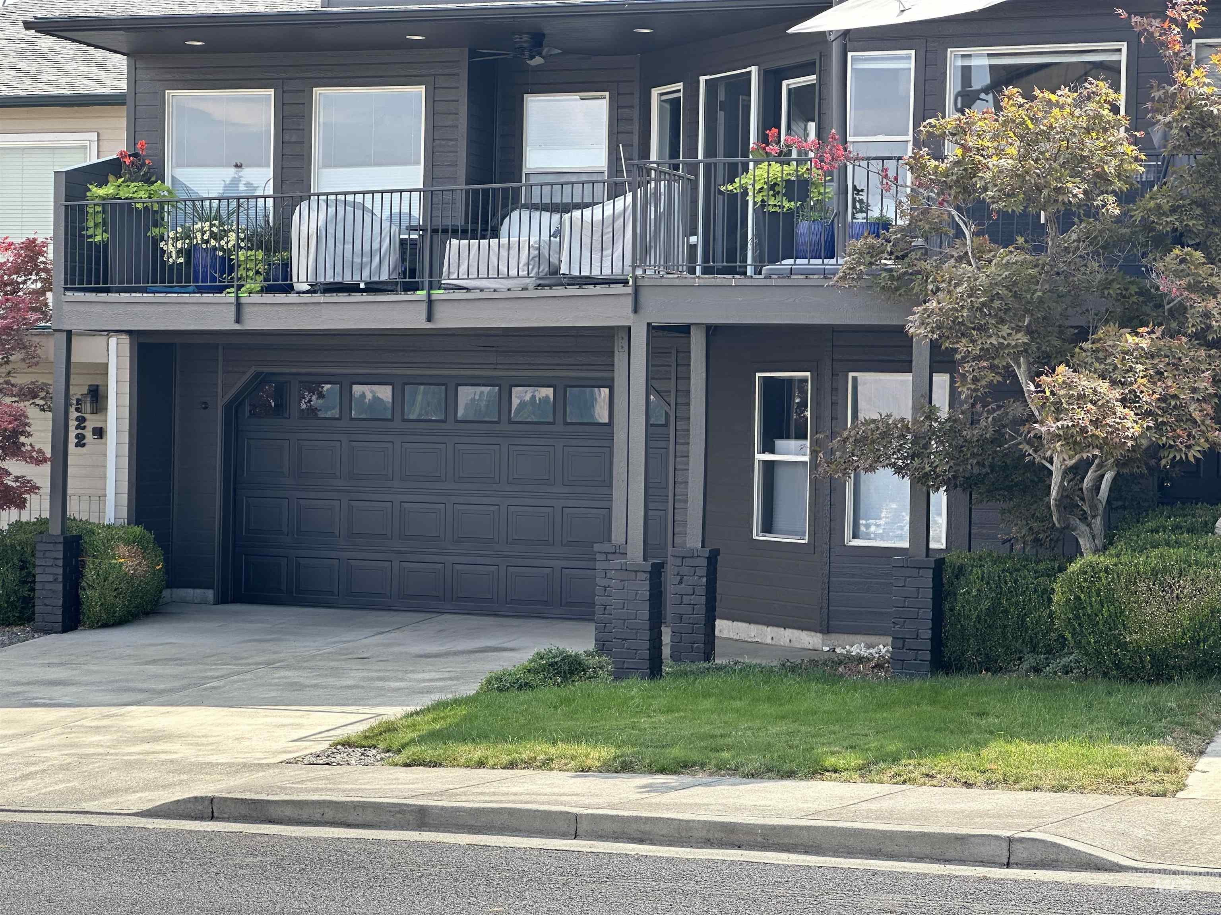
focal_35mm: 77
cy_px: 458
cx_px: 610
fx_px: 2716
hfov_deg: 25.3
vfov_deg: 19.1
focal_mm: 9
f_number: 2.8
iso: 32
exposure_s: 1/225
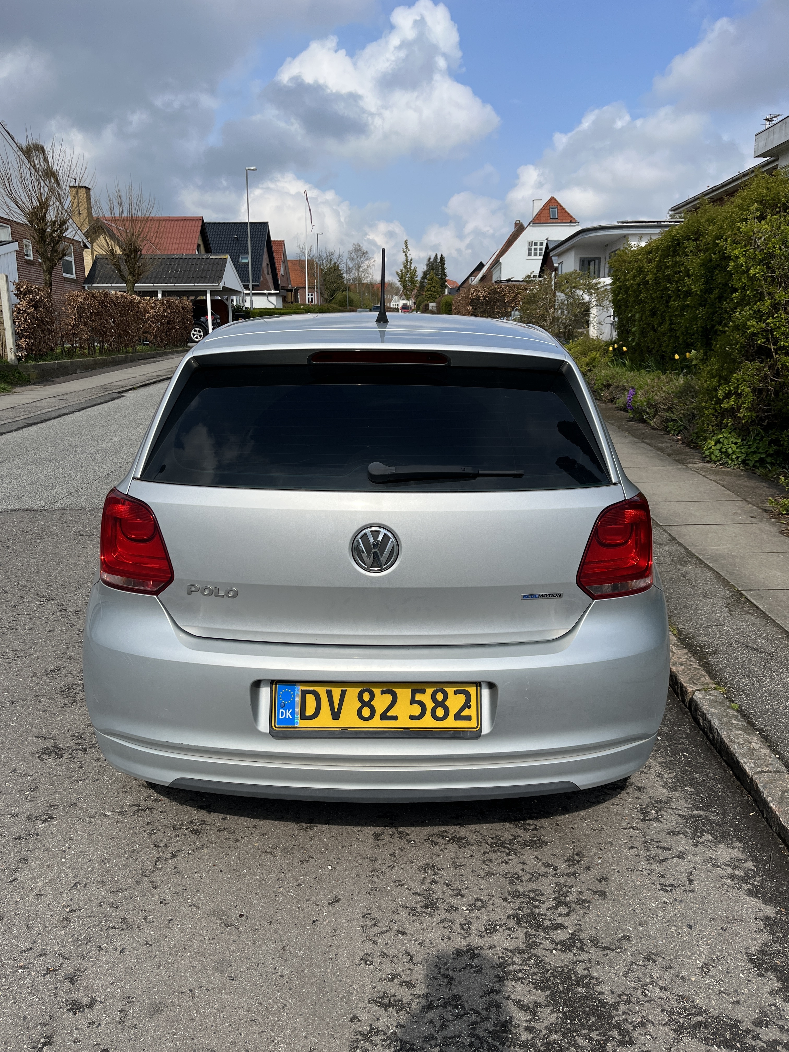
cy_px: 526
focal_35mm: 26
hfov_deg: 53.1
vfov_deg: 67.3
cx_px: 394
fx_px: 790
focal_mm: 5.1
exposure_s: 1/4854
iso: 50
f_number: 1.6
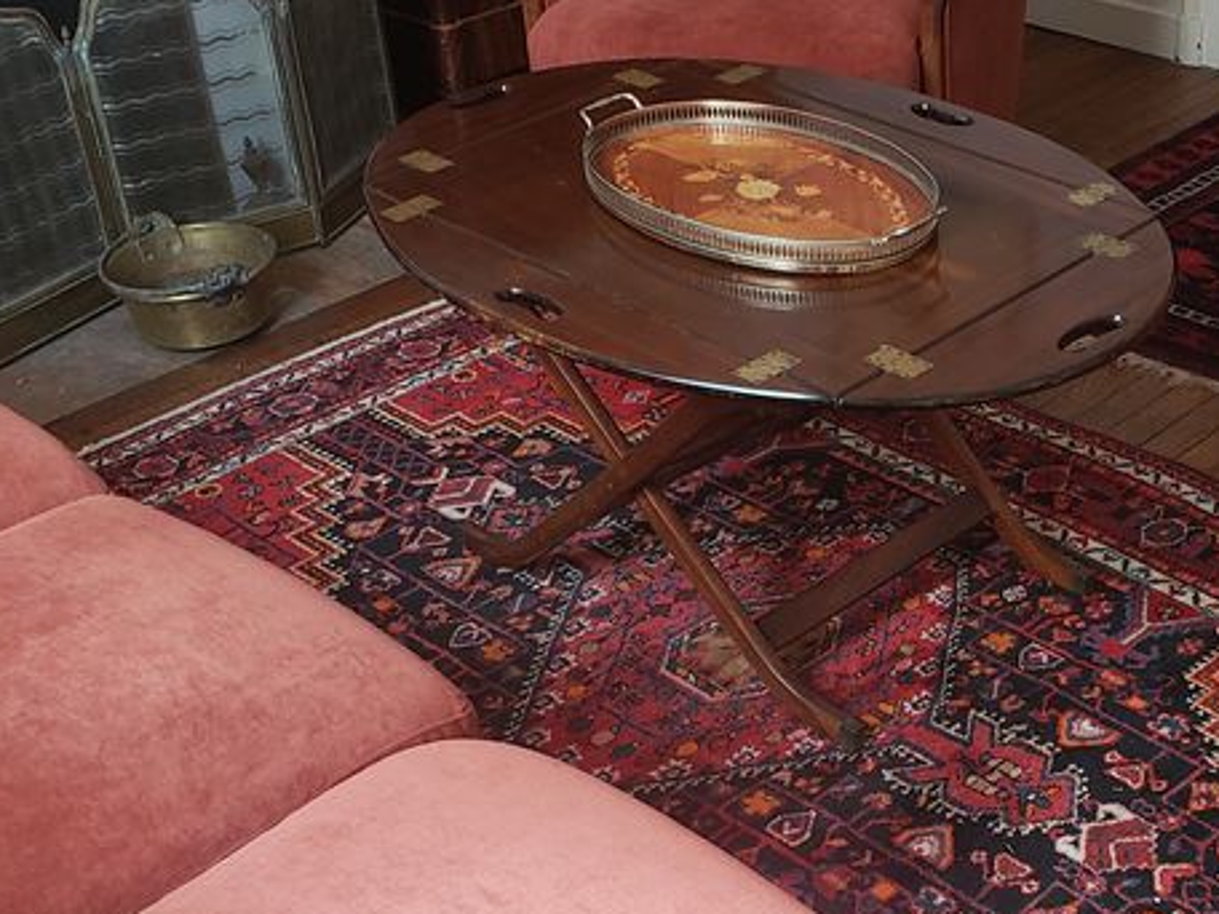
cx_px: 879
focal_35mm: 57
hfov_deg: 33.3
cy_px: 609
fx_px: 2007
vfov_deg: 25.5
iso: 160
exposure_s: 1/50
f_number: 2.4
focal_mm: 4.3
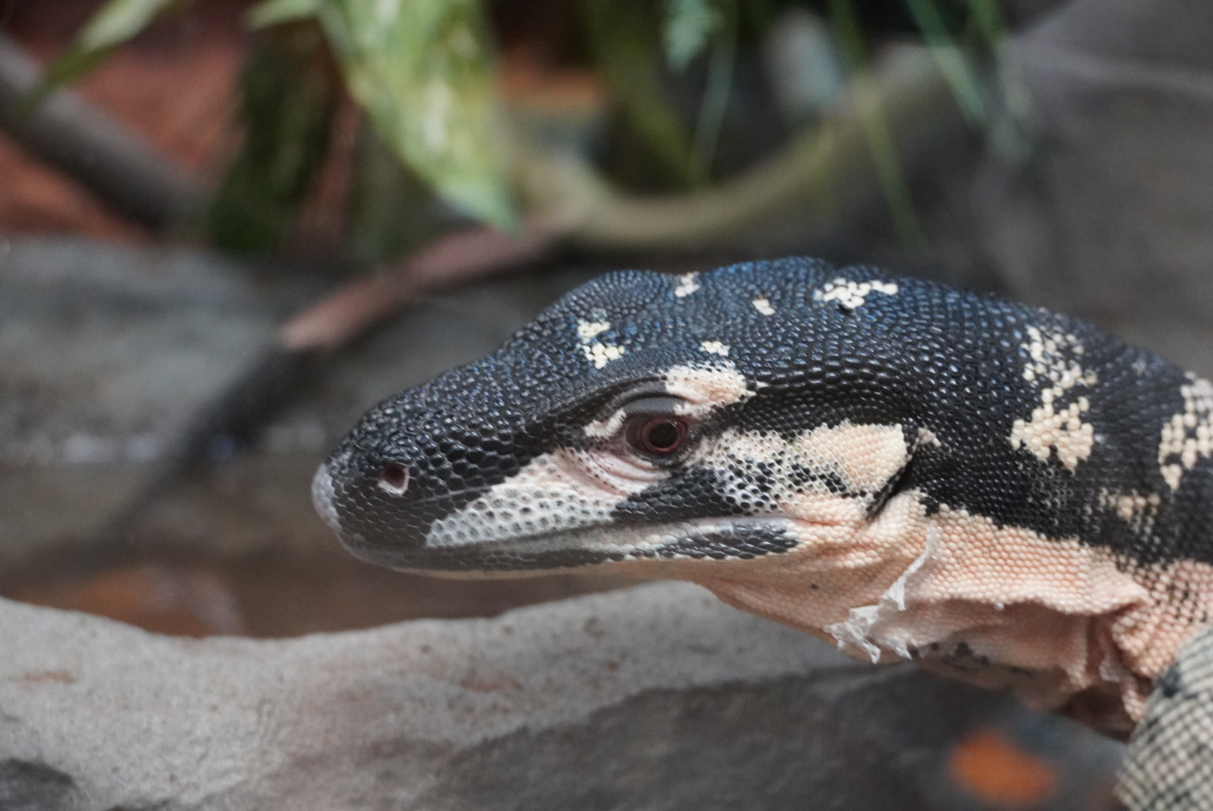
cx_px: 606
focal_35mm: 64
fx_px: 2175
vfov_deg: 21.1
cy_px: 406
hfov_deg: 31.2
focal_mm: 43
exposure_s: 1/80
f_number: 5
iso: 5000
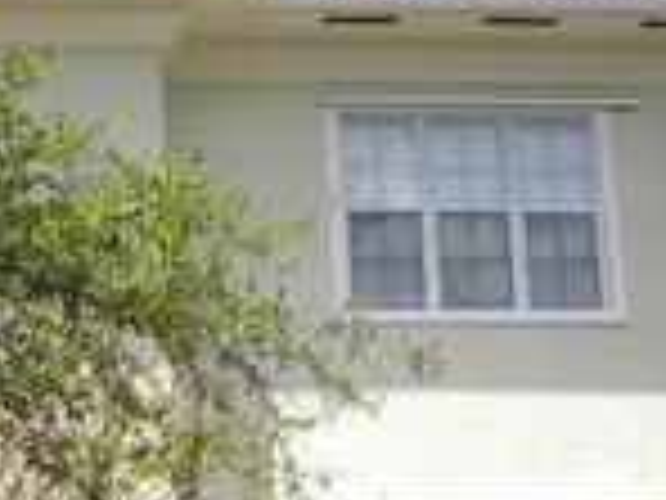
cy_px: 705
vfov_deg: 12.1
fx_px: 2270
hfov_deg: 16.1
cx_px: -108
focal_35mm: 118
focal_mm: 6.3
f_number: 4.6
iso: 113
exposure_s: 1/550
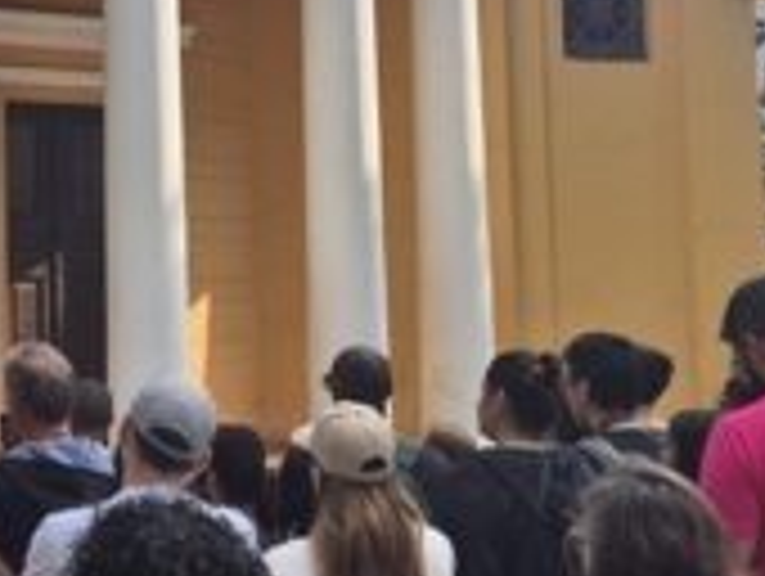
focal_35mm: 94
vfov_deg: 15.5
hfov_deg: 19.4
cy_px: 22
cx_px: -198
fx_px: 2080
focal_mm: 5.4
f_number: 1.8
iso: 25
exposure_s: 1/1728
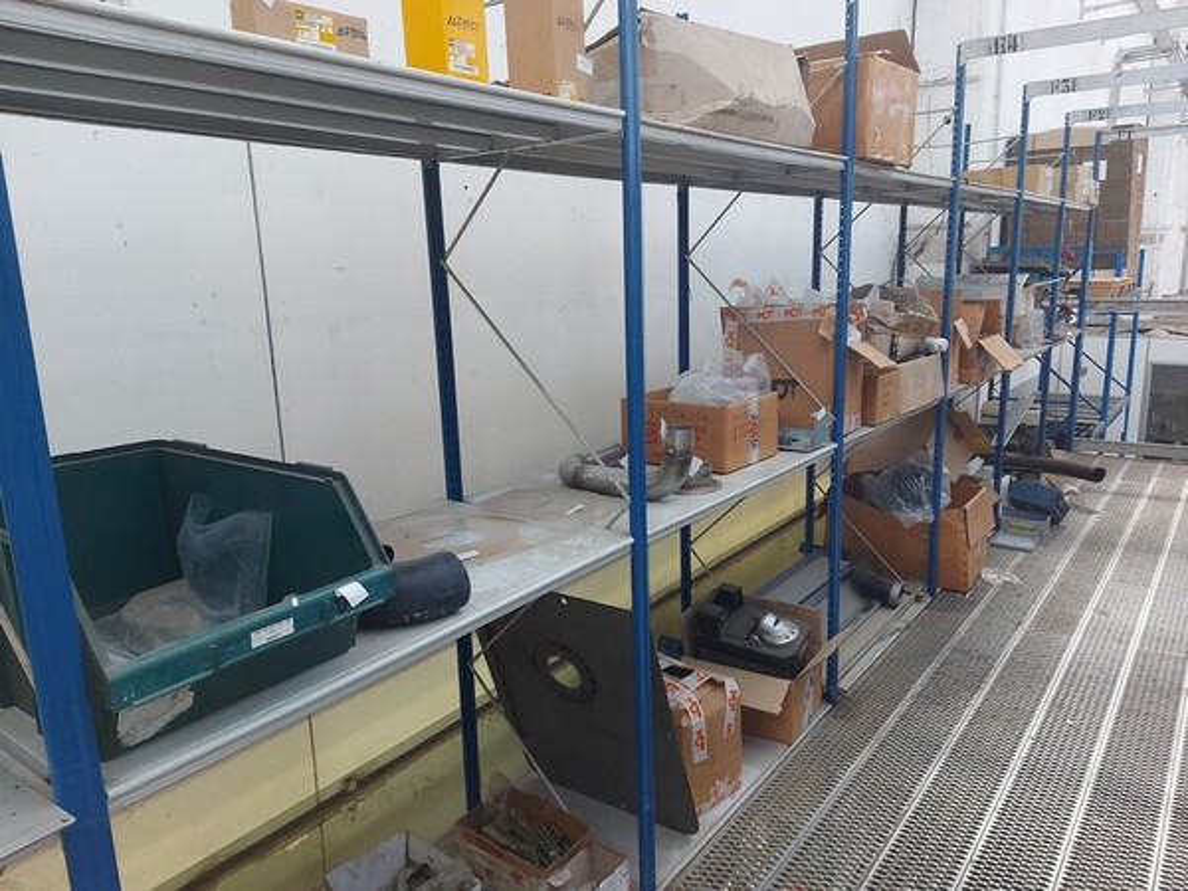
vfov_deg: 56.8
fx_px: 824
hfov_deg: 71.6
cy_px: 446
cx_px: 594
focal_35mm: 24
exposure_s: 1/50
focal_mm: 5.23
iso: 125
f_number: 1.8
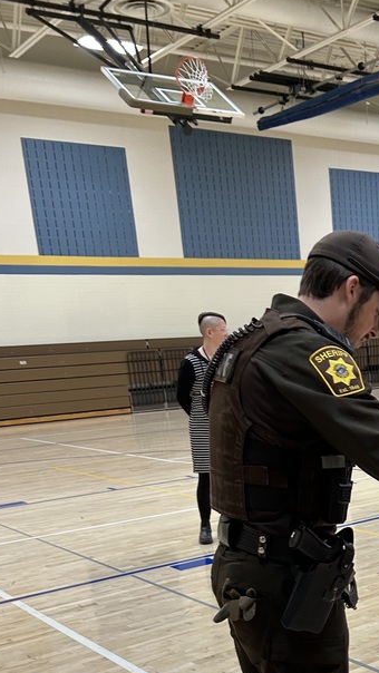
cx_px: 395
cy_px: 565
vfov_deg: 40.6
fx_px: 857
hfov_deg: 23.7
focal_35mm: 48
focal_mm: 5.7
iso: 100
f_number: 1.5
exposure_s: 1/60
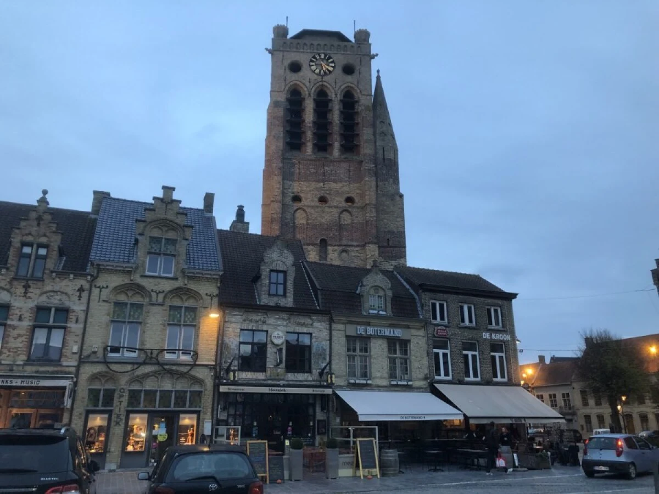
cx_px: 330
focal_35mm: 28
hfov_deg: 63.4
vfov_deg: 49.7
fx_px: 533
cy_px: 247
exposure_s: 1/25
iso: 32
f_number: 1.8
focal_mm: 4
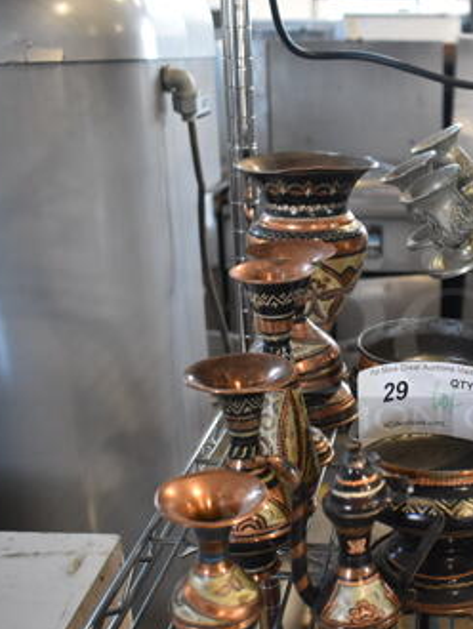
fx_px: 873
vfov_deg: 39.6
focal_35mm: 48
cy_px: 337
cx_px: 431
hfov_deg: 29.0
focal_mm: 18
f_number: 3.5
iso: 1600
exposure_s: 1/125
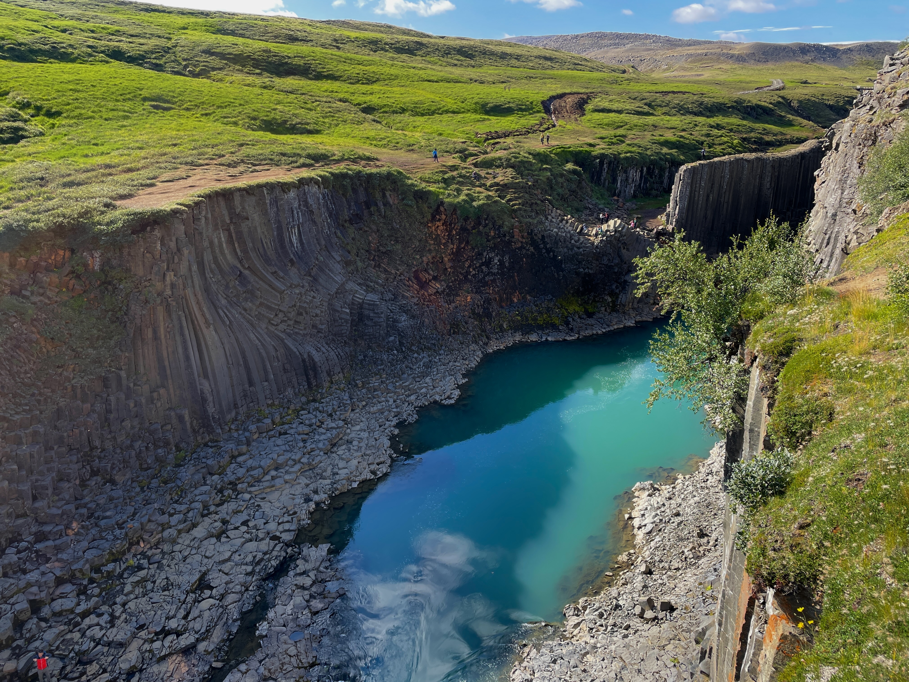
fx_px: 683
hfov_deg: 67.3
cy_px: 341
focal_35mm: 26
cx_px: 454
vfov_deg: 53.1
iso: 32
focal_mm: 4.2
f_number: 1.6
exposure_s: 1/739
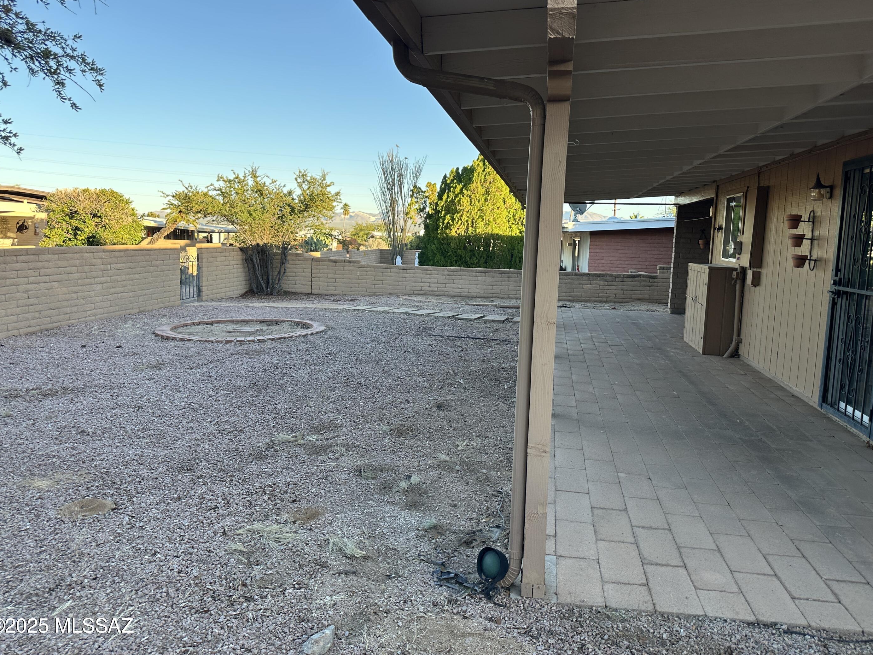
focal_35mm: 26
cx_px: 461
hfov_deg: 67.2
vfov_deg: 53.0
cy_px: 303
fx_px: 656
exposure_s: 1/680
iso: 80
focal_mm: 6.86
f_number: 1.78
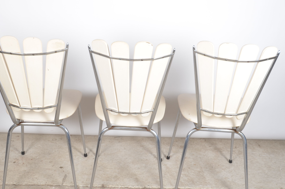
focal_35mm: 46
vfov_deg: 29.1
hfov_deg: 42.8
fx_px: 363
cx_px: 130
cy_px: 99
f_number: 11
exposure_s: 1/125
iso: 100
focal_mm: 24
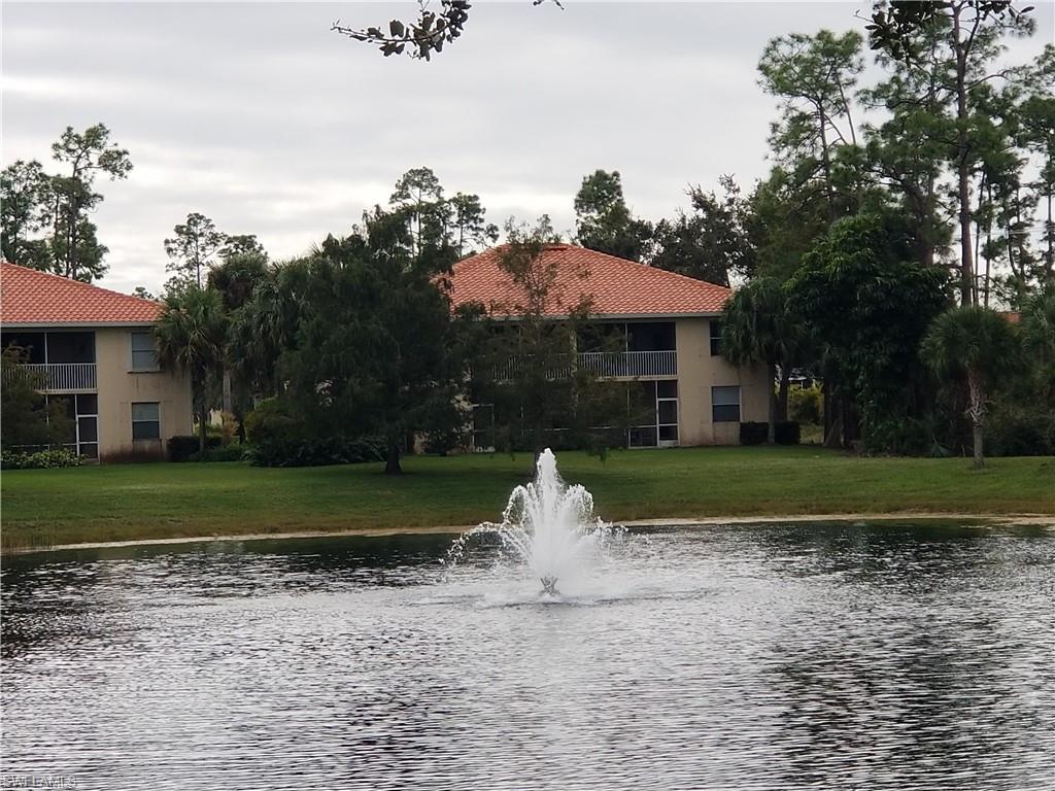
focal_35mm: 52
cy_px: 396
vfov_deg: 28.0
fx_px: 1585
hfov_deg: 36.8
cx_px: 528
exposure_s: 1/930
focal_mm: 6
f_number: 2.4
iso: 25
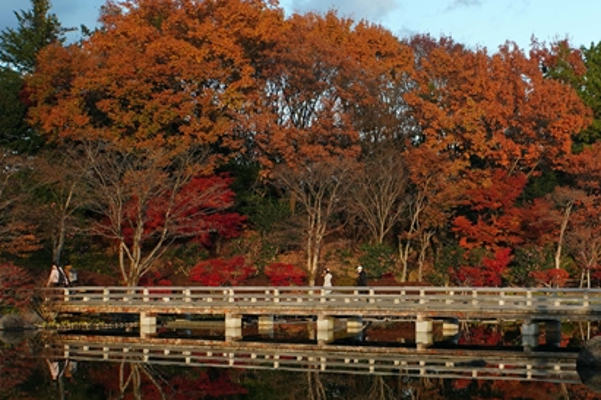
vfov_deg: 18.4
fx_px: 1233
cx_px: 443
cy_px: 258
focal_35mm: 74
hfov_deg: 27.1
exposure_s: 1/100
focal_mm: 25.3
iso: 100
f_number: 6.3
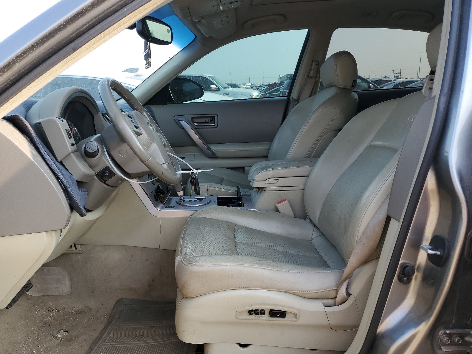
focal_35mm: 26
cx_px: 236
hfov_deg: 67.3
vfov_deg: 53.1
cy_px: 177
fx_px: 355
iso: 50
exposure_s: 1/357
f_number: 1.5
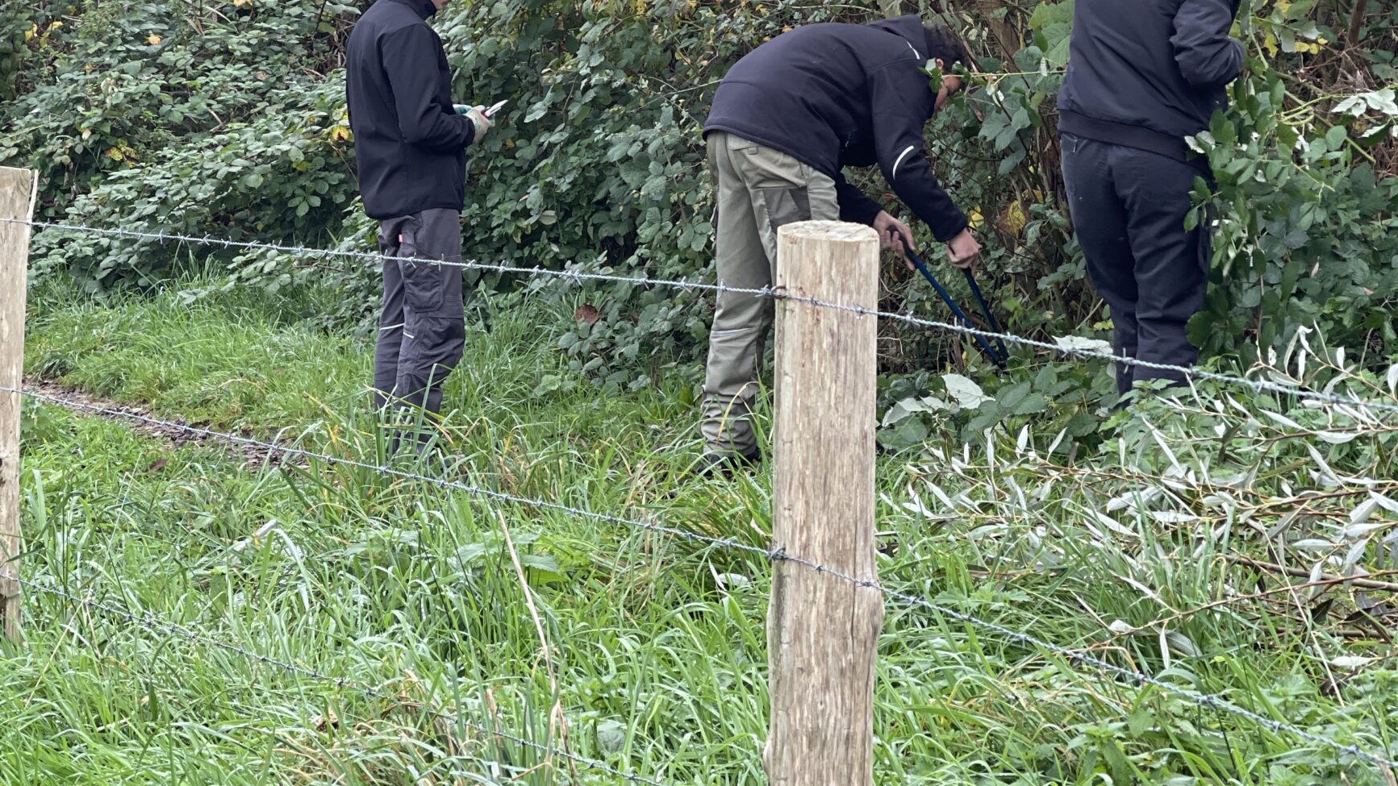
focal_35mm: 103
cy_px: 48
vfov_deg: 11.7
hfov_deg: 20.7
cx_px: 567
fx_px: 3818
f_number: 2.2
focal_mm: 7.5
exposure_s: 1/121
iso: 50
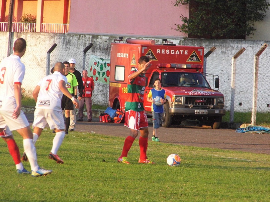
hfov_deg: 5.0
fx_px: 3088
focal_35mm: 396
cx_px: 135
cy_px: 101
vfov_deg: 3.8
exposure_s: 1/250
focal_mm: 70.9
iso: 200
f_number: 5.7
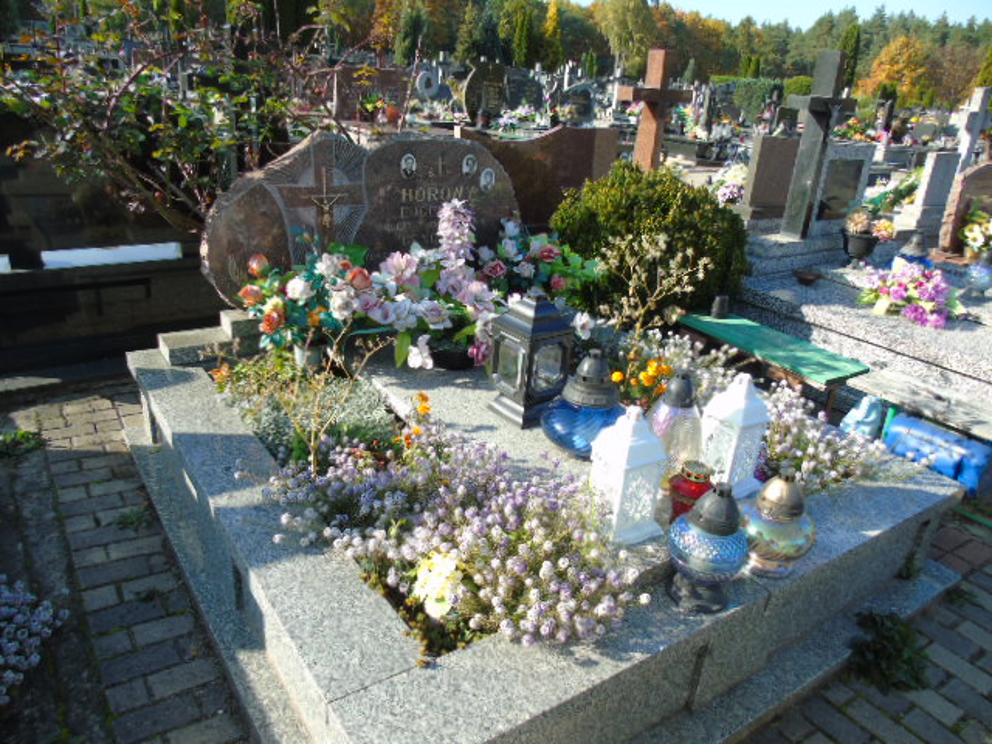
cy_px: 372
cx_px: 496
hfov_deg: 69.4
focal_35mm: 25
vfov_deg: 54.9
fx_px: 716
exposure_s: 1/320
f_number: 3.4
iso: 80
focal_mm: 4.4
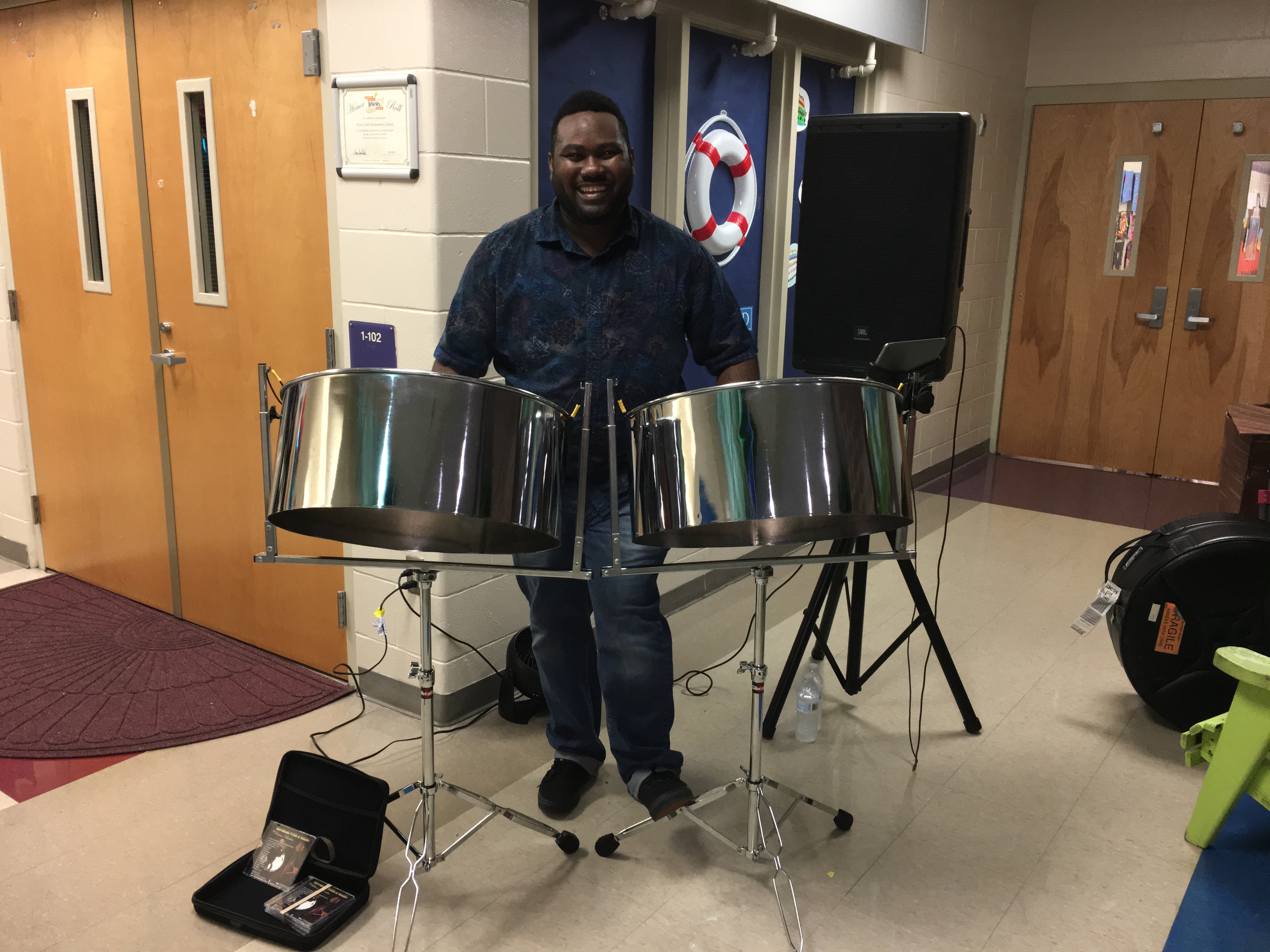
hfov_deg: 61.7
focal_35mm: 29
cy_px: 476
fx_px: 1064
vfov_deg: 48.2
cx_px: 635
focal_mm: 4.15
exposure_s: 1/30
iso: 100
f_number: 2.2
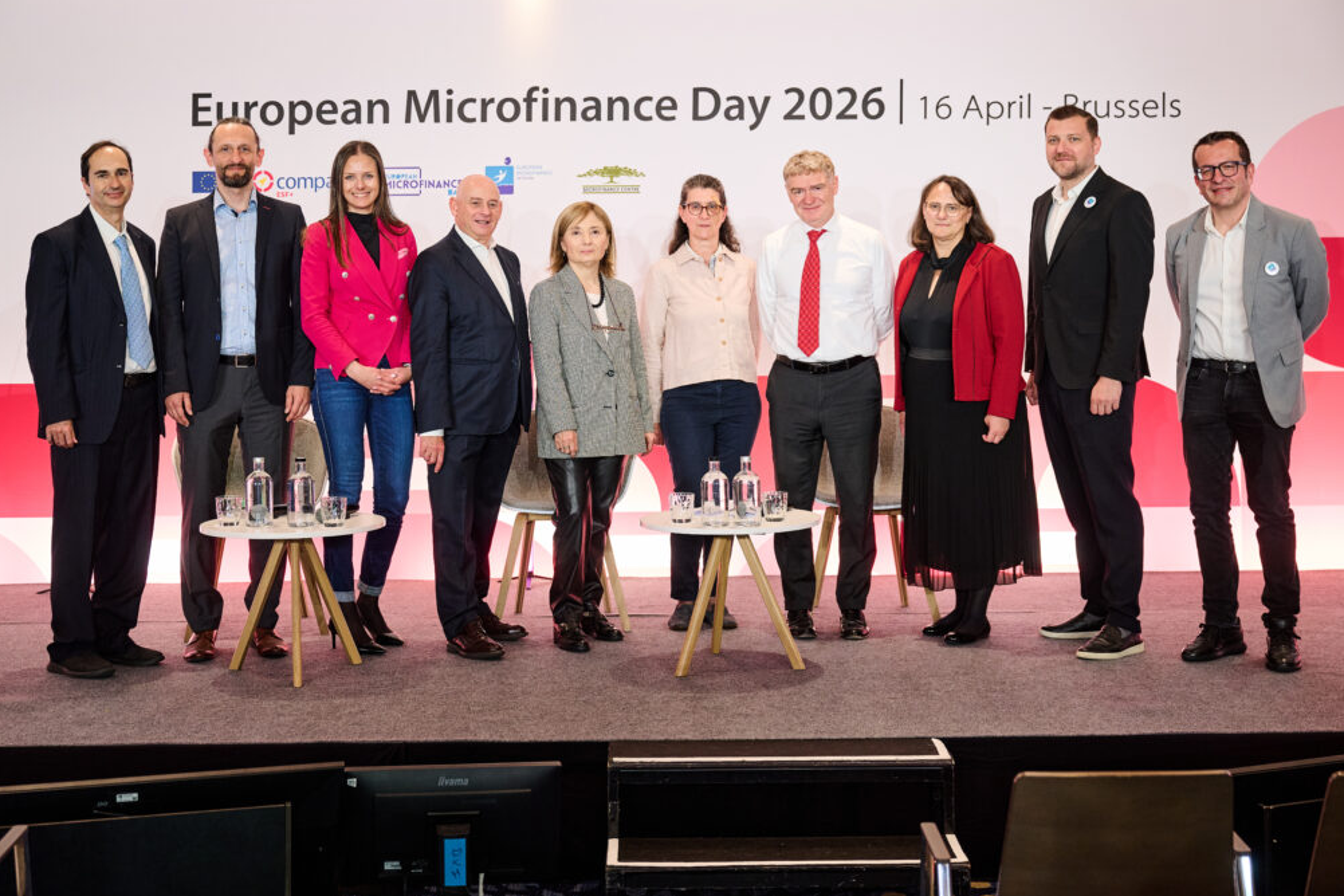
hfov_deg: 42.7
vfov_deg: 29.2
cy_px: 441
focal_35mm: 46
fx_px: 1717
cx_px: 660
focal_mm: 45
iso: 1100
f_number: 3.5
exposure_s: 1/160
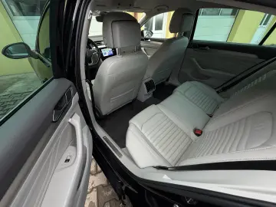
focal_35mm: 14
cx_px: 138
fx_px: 112
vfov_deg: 85.7
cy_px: 104
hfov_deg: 102.1
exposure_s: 1/117
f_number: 2.2
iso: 50
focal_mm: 2.22
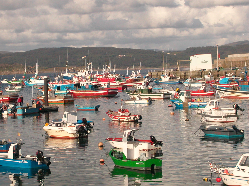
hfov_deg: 17.7
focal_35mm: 111
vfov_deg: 13.3
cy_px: 93
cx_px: 124
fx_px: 798
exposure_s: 1/945
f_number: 4.8
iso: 100
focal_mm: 16.8
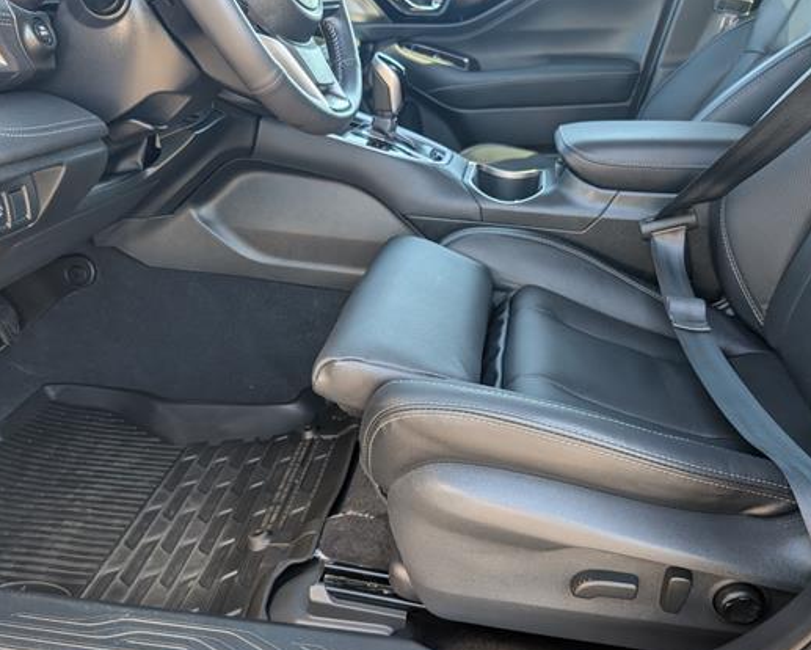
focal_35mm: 29
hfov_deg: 60.3
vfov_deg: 50.0
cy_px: 322
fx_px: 696
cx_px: 438
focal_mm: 6.9
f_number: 1.68
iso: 23
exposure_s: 1/213
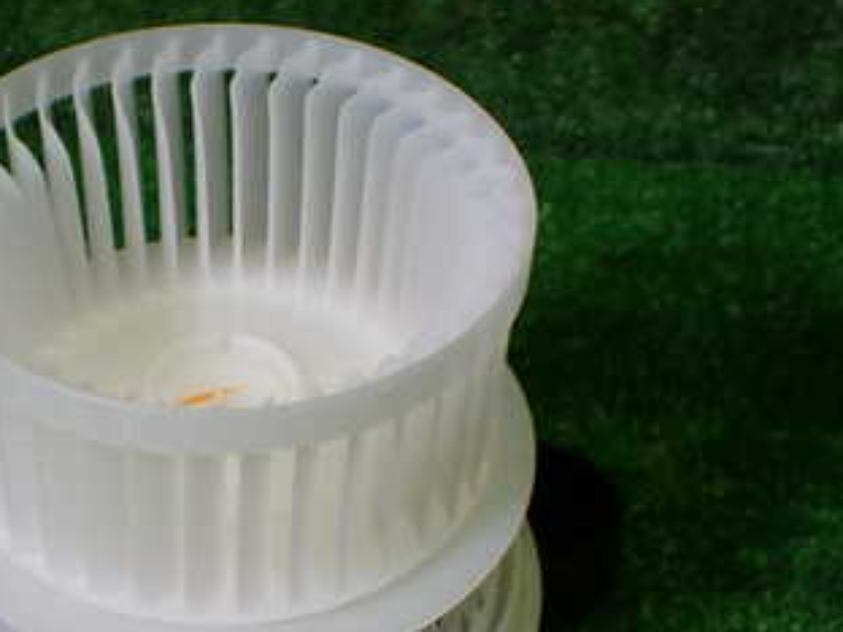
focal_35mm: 73
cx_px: 238
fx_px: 1778
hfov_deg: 26.4
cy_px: 508
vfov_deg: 19.9
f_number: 2.7
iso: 200
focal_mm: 6.83
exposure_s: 1/160
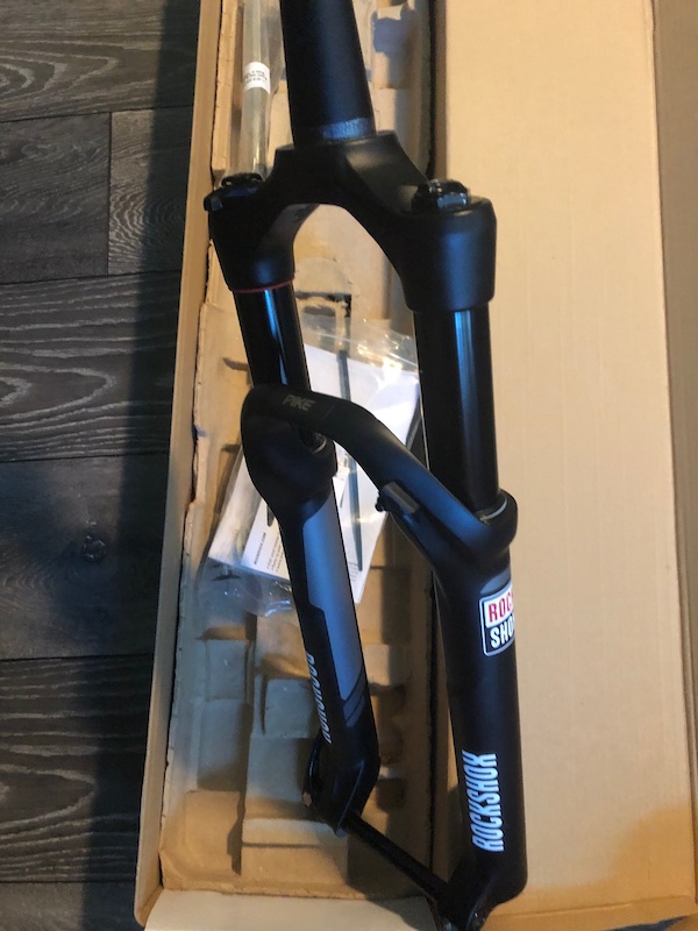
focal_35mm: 28
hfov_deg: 49.7
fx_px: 753
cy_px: 466
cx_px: 349
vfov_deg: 63.4
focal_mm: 3.99
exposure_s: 1/4
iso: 80
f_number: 1.8
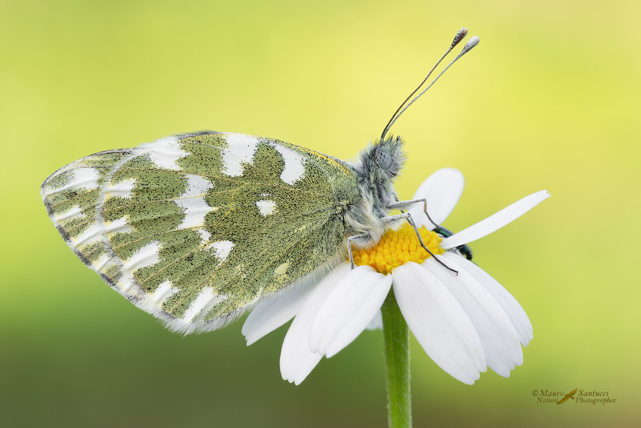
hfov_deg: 22.6
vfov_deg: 15.2
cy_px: 214
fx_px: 1603
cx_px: 320
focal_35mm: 90
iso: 400
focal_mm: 90
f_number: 14
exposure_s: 1/15
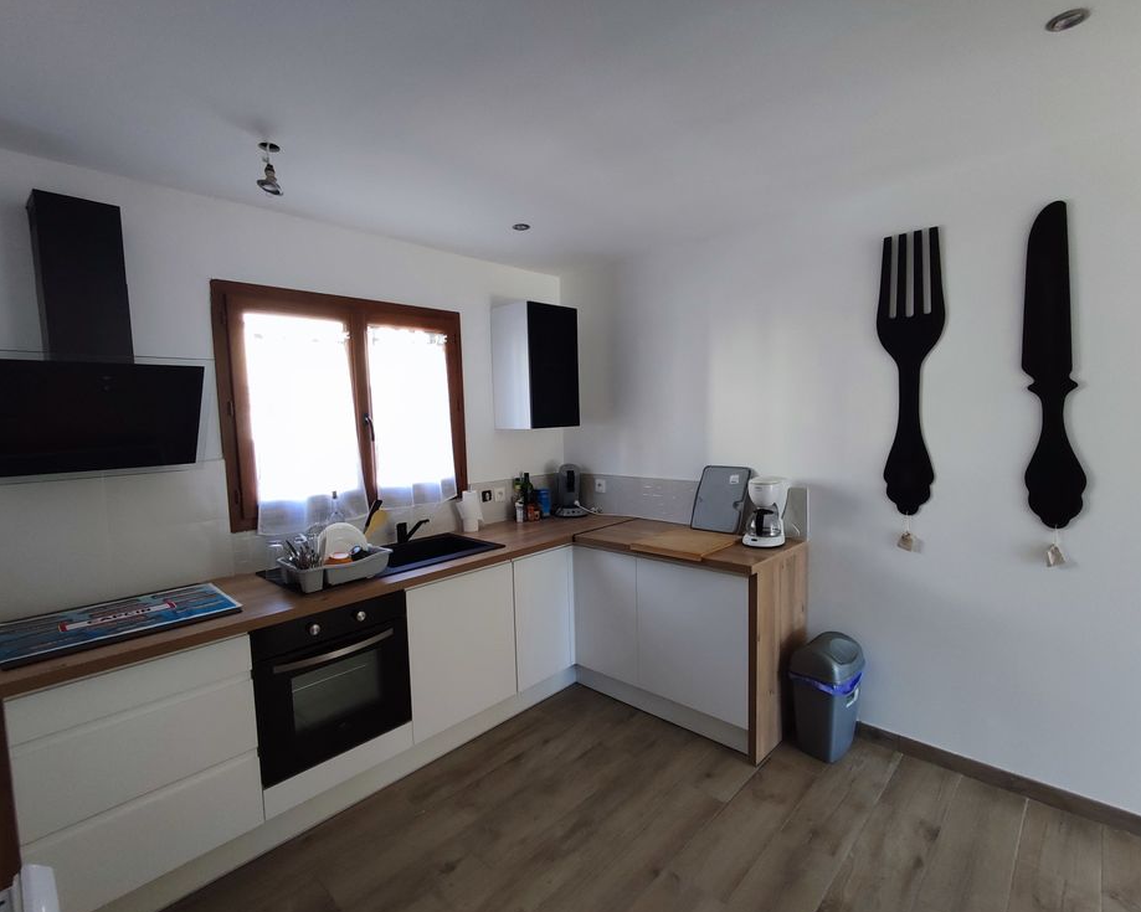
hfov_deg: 89.6
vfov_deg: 77.0
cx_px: 579
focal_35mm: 17
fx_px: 574
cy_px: 462
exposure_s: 1/100
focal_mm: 1.65
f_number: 2.2
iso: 267
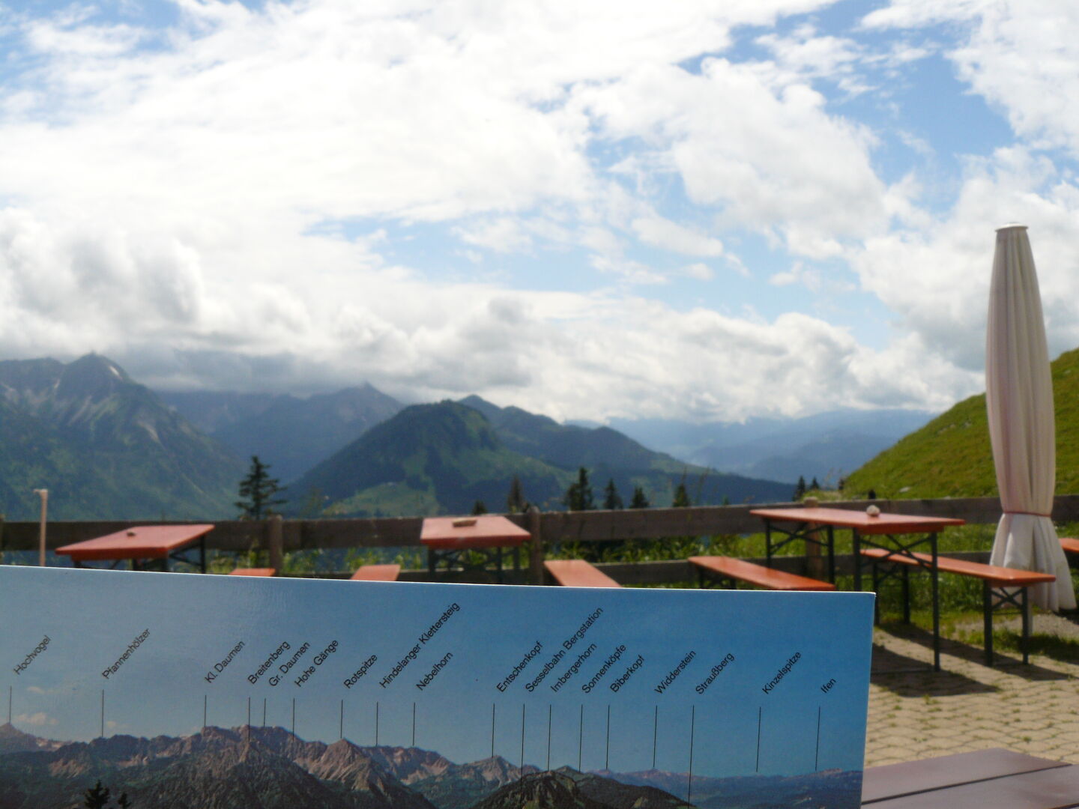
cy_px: 404
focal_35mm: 36
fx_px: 1122
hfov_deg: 51.4
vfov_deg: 39.7
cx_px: 540
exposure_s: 1/400
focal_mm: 6
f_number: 7.1
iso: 100
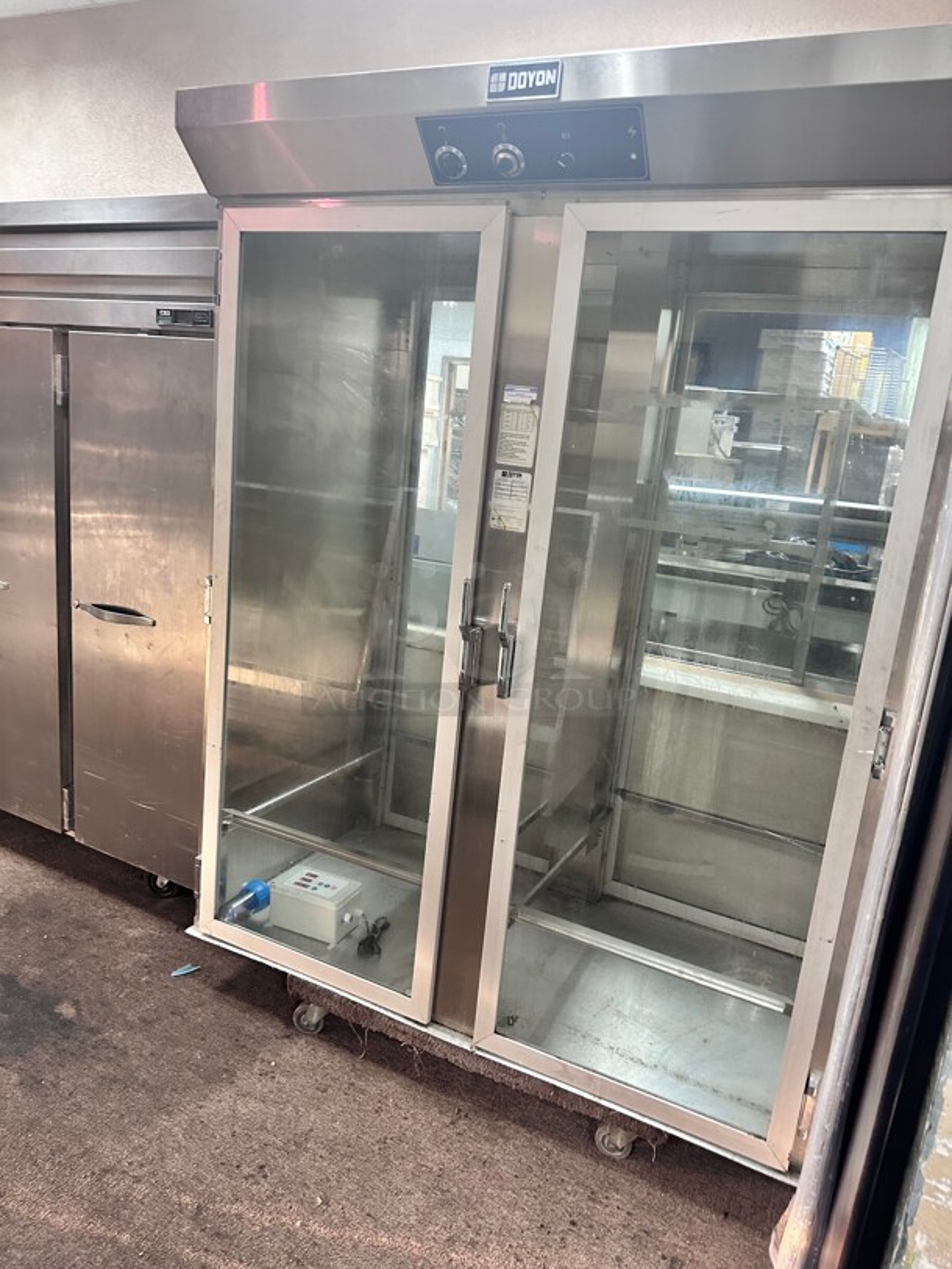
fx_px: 880
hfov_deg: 56.8
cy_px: 634
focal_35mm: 24
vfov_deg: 71.6
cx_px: 476
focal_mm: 6.86
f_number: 1.78
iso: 400
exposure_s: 1/60
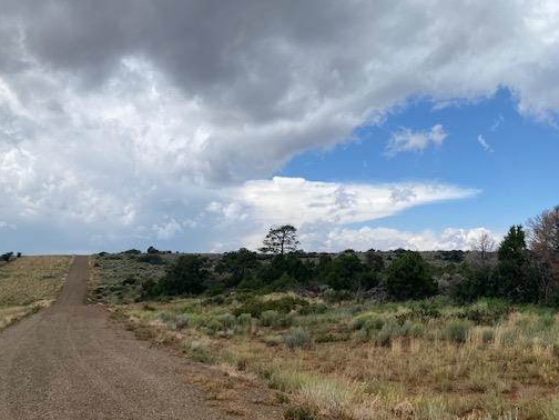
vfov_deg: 42.9
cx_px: 228
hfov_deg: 55.0
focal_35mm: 33
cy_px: 232
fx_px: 533
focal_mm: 4.25
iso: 32
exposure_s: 1/4608
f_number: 1.8
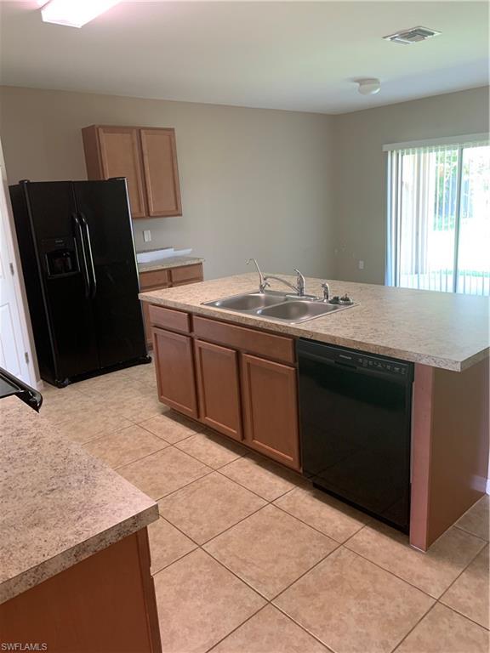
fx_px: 491
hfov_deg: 53.1
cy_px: 326
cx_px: 245
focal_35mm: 26
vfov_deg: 67.3
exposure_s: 1/60
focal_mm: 4.25
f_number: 1.8
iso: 160
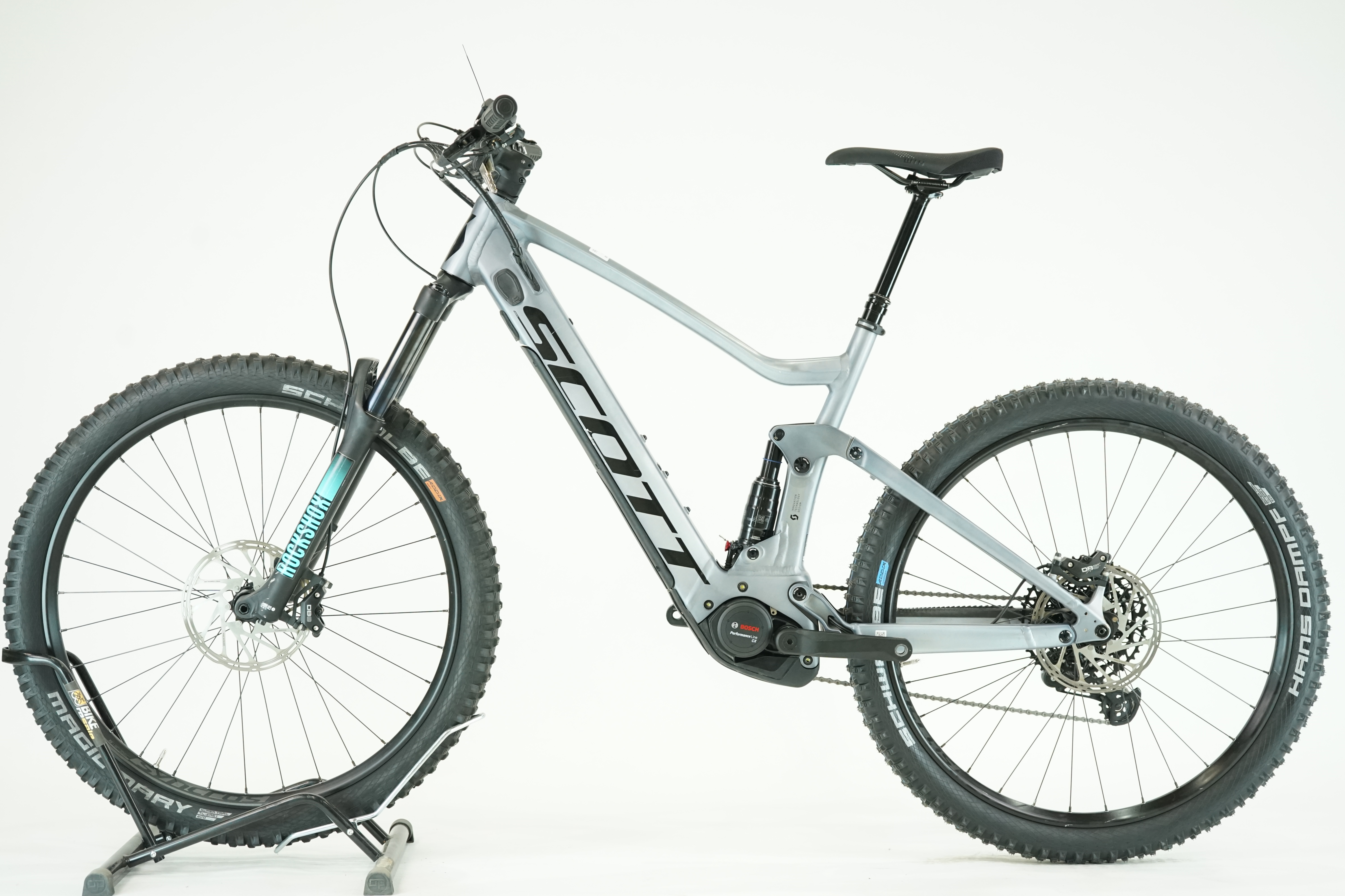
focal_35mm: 53
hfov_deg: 37.5
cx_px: 672
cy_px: 448
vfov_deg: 25.5
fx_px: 1980
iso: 2000
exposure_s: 1/200
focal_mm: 53
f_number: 5
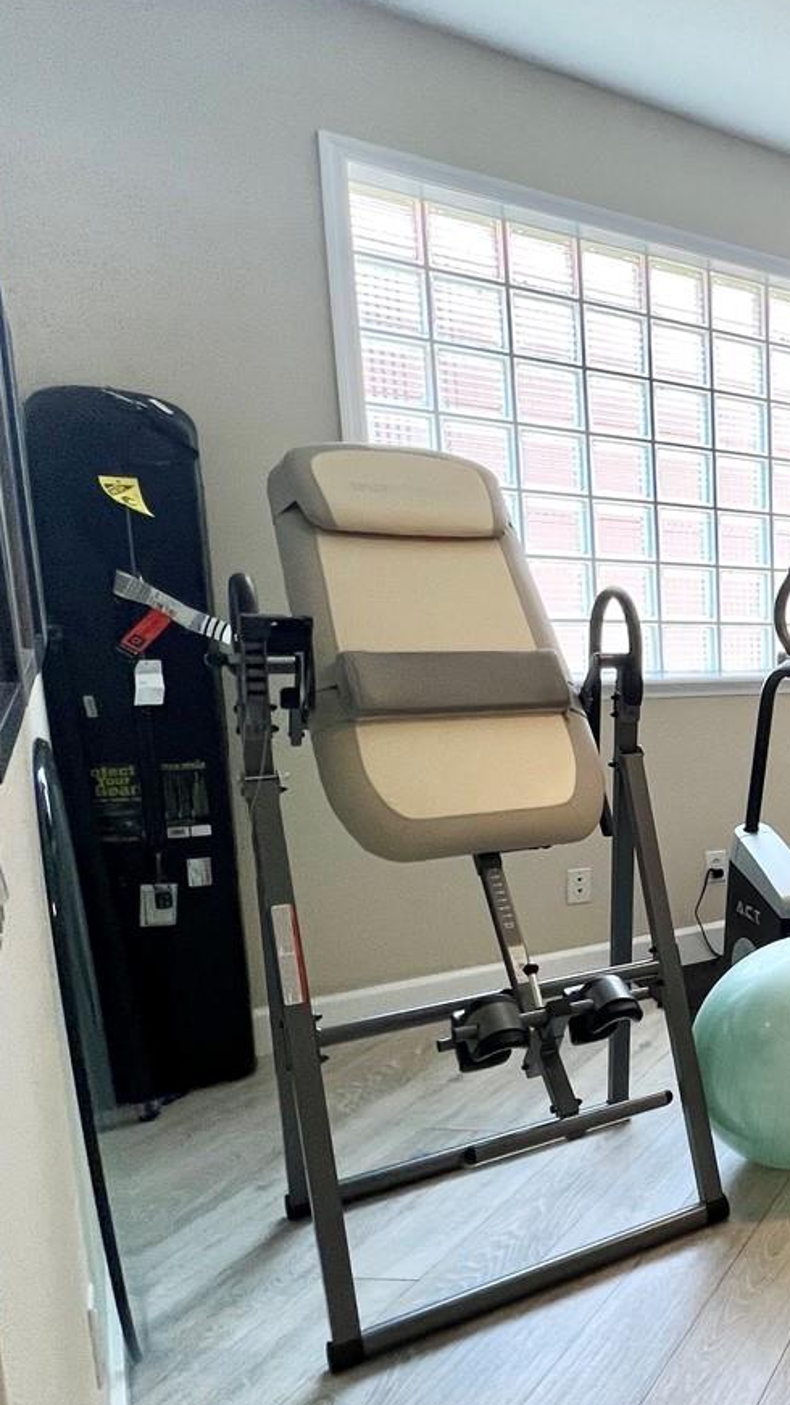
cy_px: 770
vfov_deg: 71.7
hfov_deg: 28.9
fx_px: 969
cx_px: 1174
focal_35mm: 26
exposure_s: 1/120
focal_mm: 1.57
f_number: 1.8
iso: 100
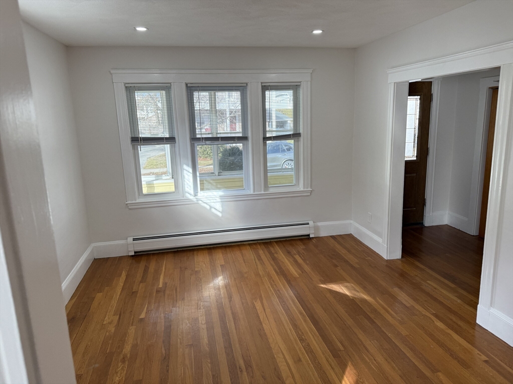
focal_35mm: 24
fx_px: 356
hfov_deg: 71.6
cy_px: 192
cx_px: 256
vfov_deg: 56.8
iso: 125
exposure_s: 1/229
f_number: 1.78
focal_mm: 6.76
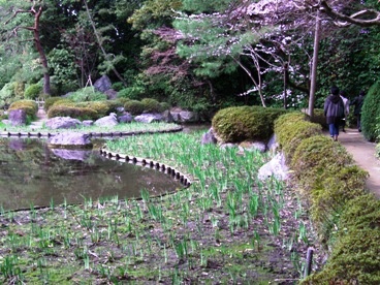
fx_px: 505
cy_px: 142
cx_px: 190
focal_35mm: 46
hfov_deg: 41.2
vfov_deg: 31.5
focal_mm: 9.6
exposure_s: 1/125
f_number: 3.1
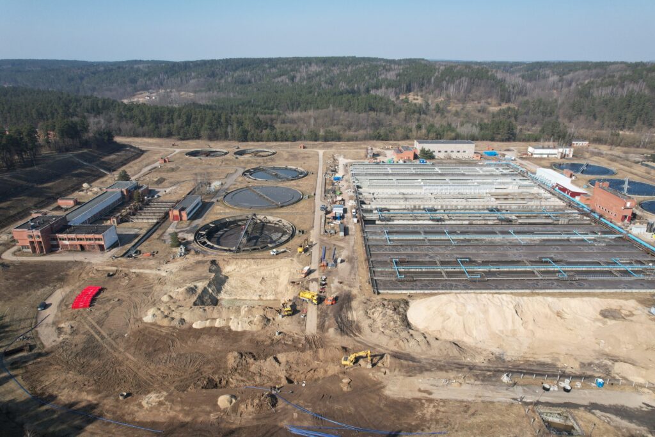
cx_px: 328
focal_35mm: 22
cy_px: 218
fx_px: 400
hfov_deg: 78.6
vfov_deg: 57.2
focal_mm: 8.38
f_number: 2.8
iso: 100
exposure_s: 1/1500
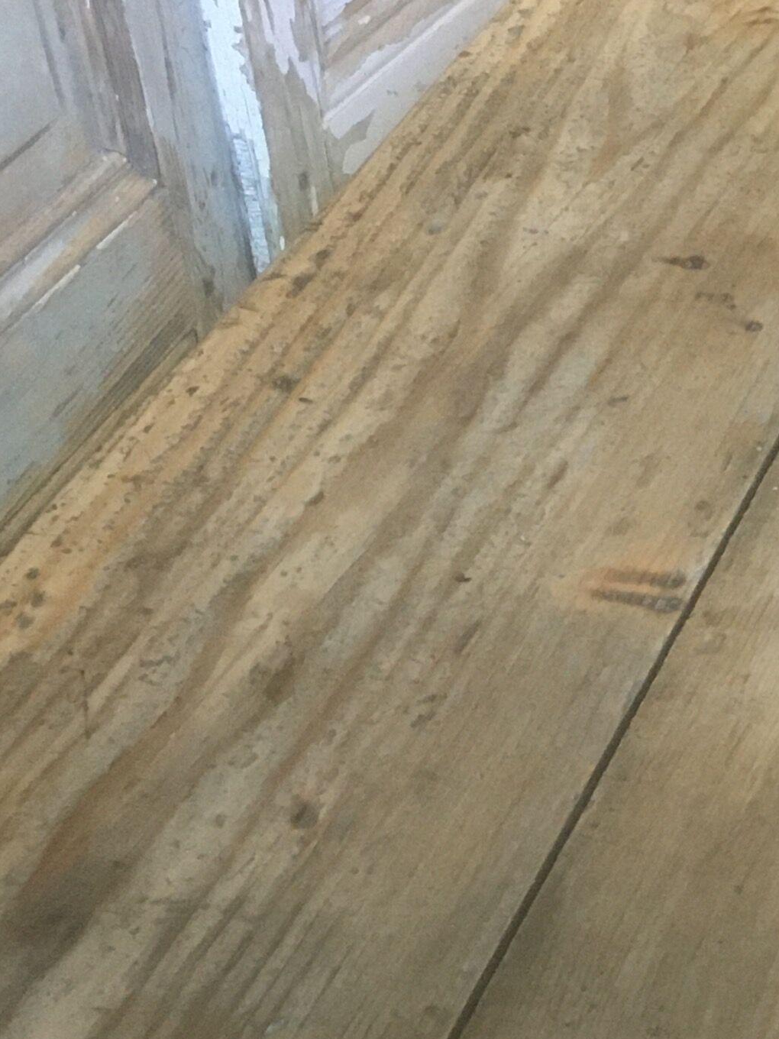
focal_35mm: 86
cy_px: 976
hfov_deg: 16.5
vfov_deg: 22.1
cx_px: 909
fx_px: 2580
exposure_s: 1/33
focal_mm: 4.15
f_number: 2.2
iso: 200
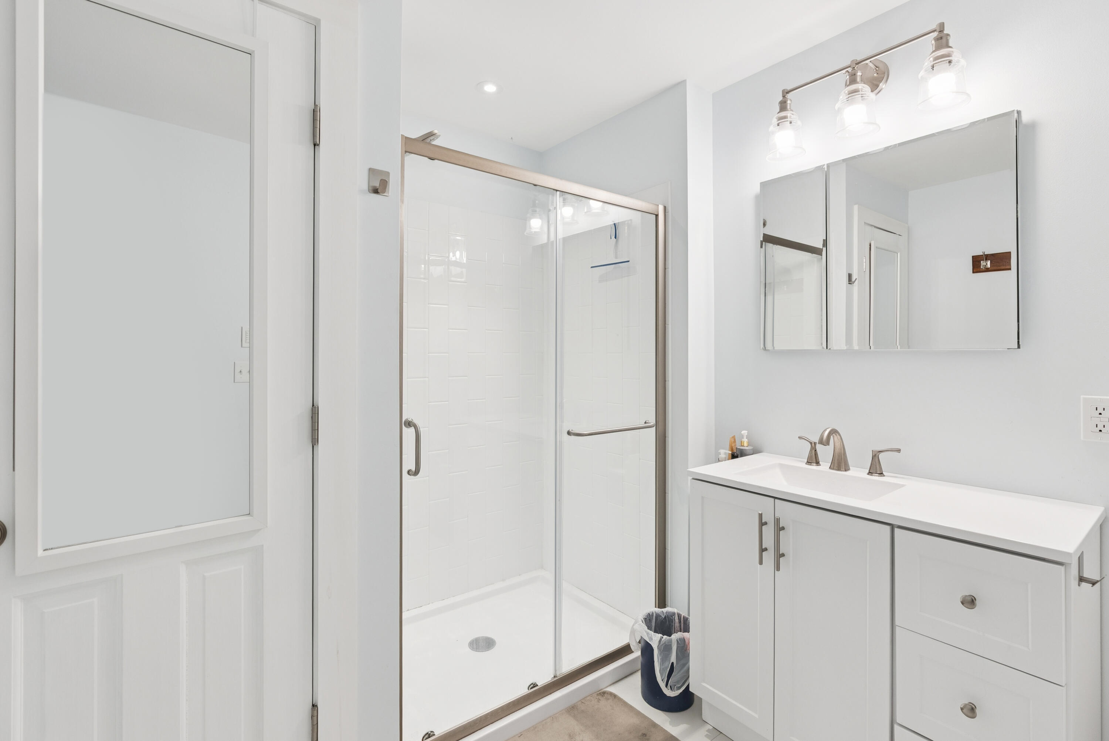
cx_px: 554
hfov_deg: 96.7
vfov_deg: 73.8
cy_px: 370
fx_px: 493
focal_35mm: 16
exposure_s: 1/13
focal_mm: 16
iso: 320
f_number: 7.1
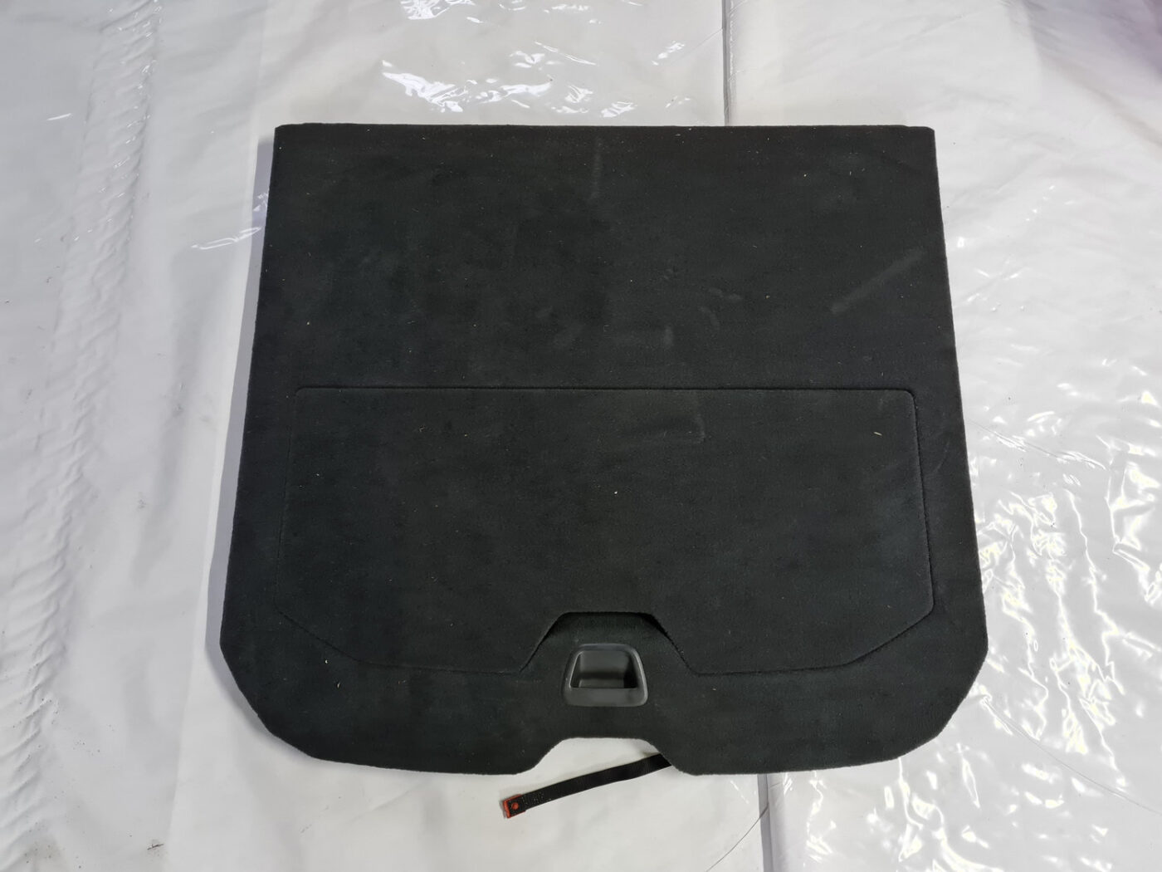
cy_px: 436
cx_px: 581
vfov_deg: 53.1
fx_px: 873
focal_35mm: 26
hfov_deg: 67.3
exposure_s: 1/50
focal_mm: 5.4
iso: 800
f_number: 1.8
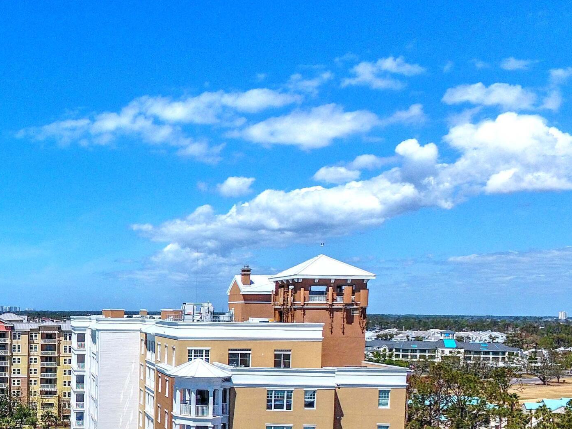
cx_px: -30
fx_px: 711
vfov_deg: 32.7
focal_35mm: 43
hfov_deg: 37.8
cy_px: 341
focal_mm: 3.6
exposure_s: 1/2016
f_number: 2.8
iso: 100
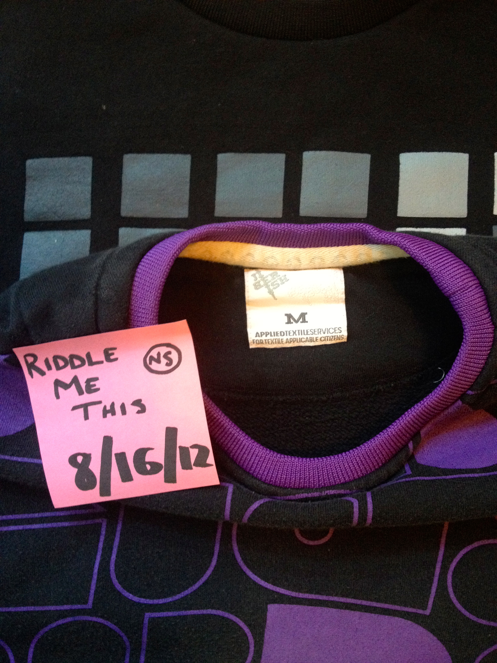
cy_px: 332
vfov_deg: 52.6
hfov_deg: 40.7
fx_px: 670
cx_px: 248
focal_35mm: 35
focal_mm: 4.28
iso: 320
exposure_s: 1/20
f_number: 2.4
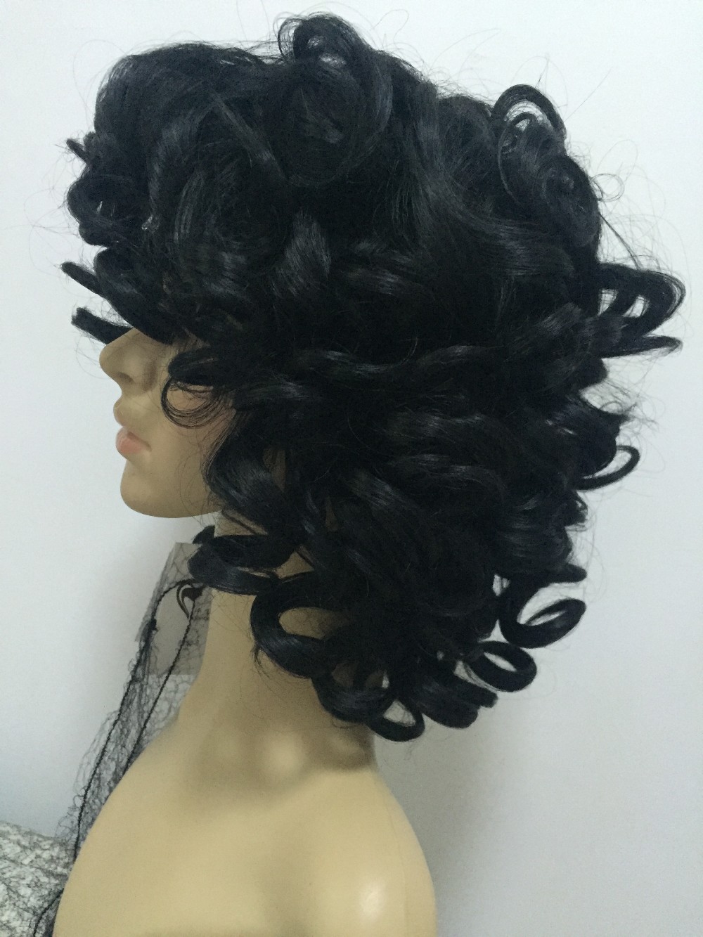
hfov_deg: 48.2
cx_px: 352
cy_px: 468
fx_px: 785
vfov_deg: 61.7
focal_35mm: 29
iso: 400
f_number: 2.2
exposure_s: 1/17
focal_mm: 4.15
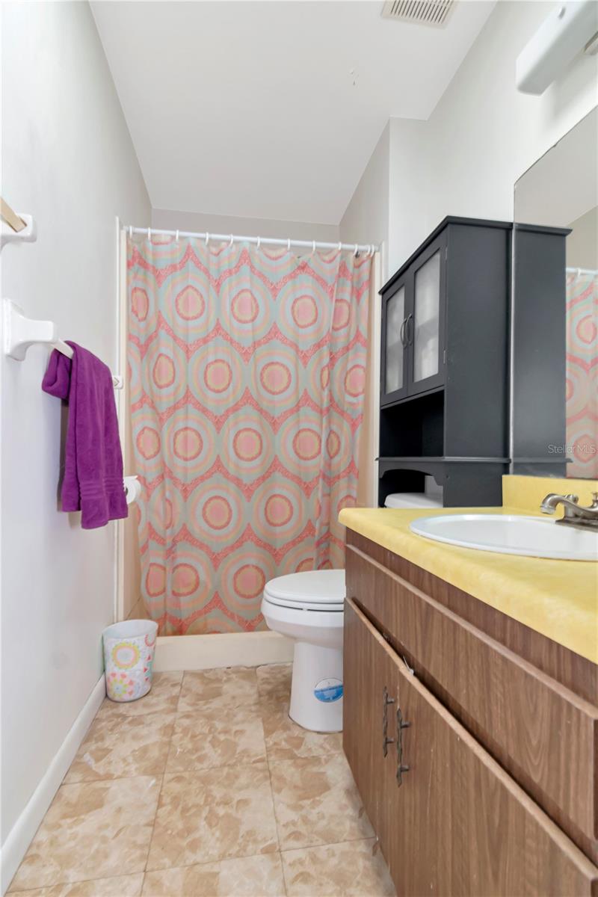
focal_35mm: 16
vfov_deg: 95.0
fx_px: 411
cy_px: 448
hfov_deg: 72.1
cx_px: 299
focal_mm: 11
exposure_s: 1/5
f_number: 7.1
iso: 800
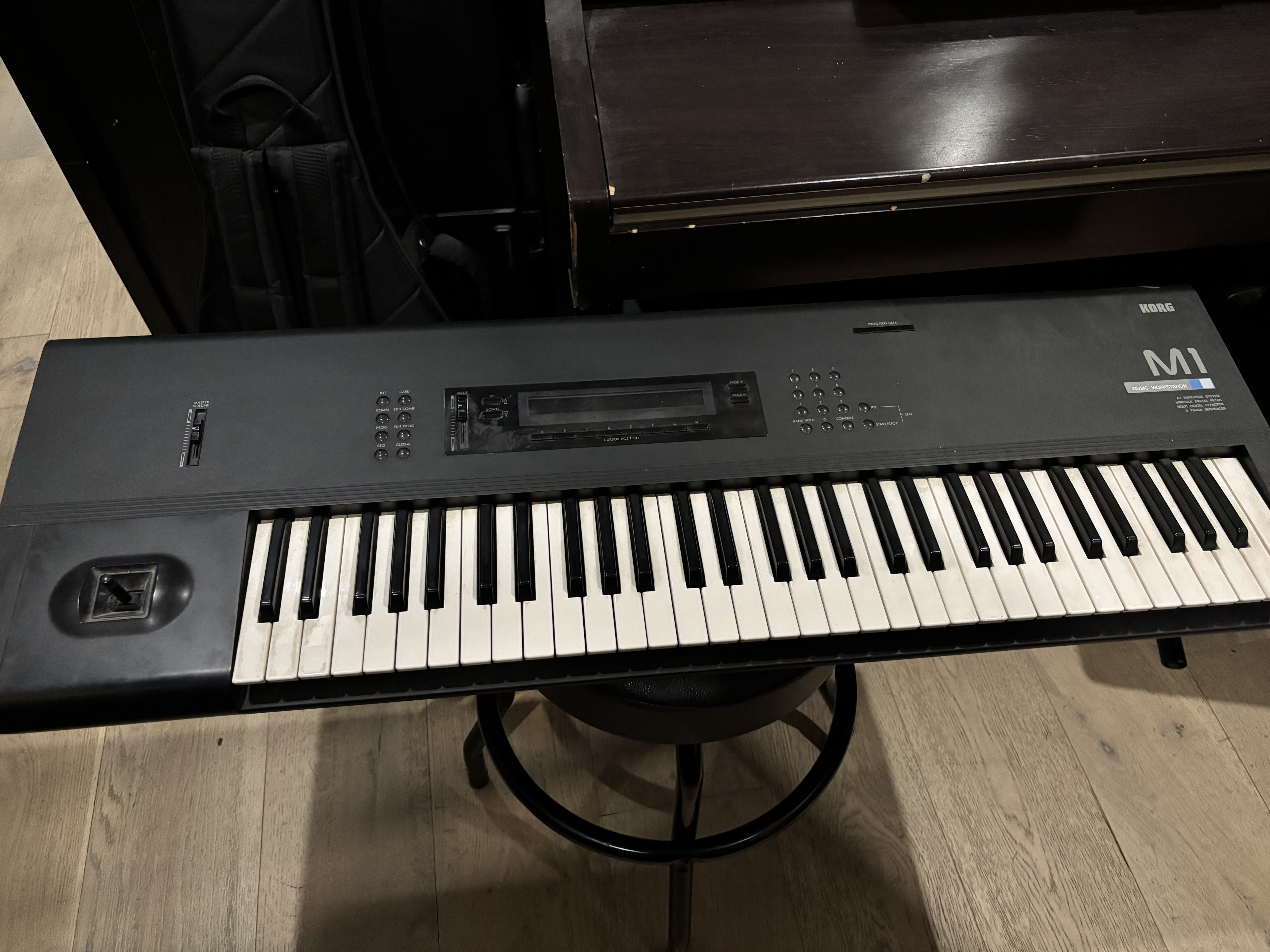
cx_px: 635
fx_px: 954
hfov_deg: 67.3
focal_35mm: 26
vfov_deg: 53.1
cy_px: 476
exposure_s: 1/32
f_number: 1.6
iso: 640
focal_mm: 5.96
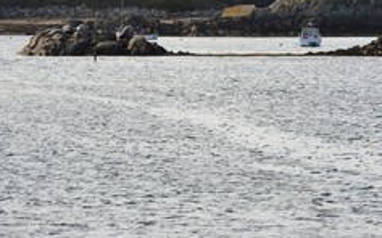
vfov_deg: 3.6
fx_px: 3757
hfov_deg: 5.8
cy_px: 18
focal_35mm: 361
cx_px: 245
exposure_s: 1/250
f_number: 13
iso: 200
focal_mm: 200
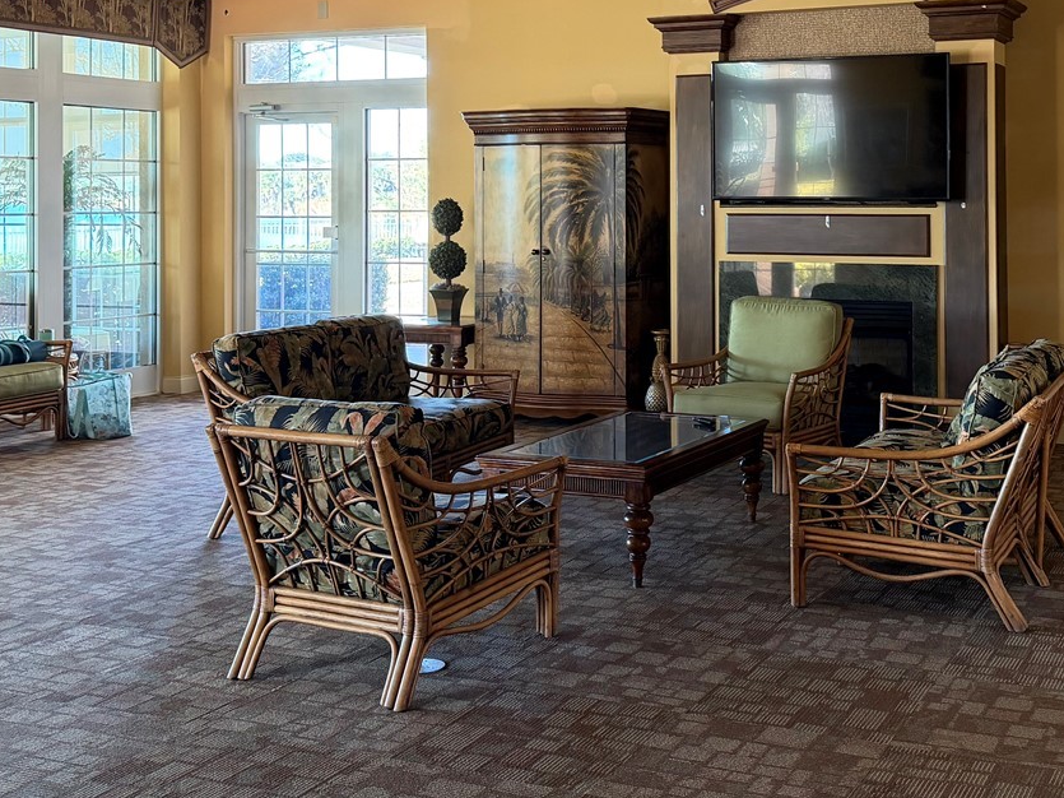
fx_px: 1414
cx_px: 705
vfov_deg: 30.9
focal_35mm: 46
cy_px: 181
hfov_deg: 40.8
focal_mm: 6.76
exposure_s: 1/60
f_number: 1.78
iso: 200
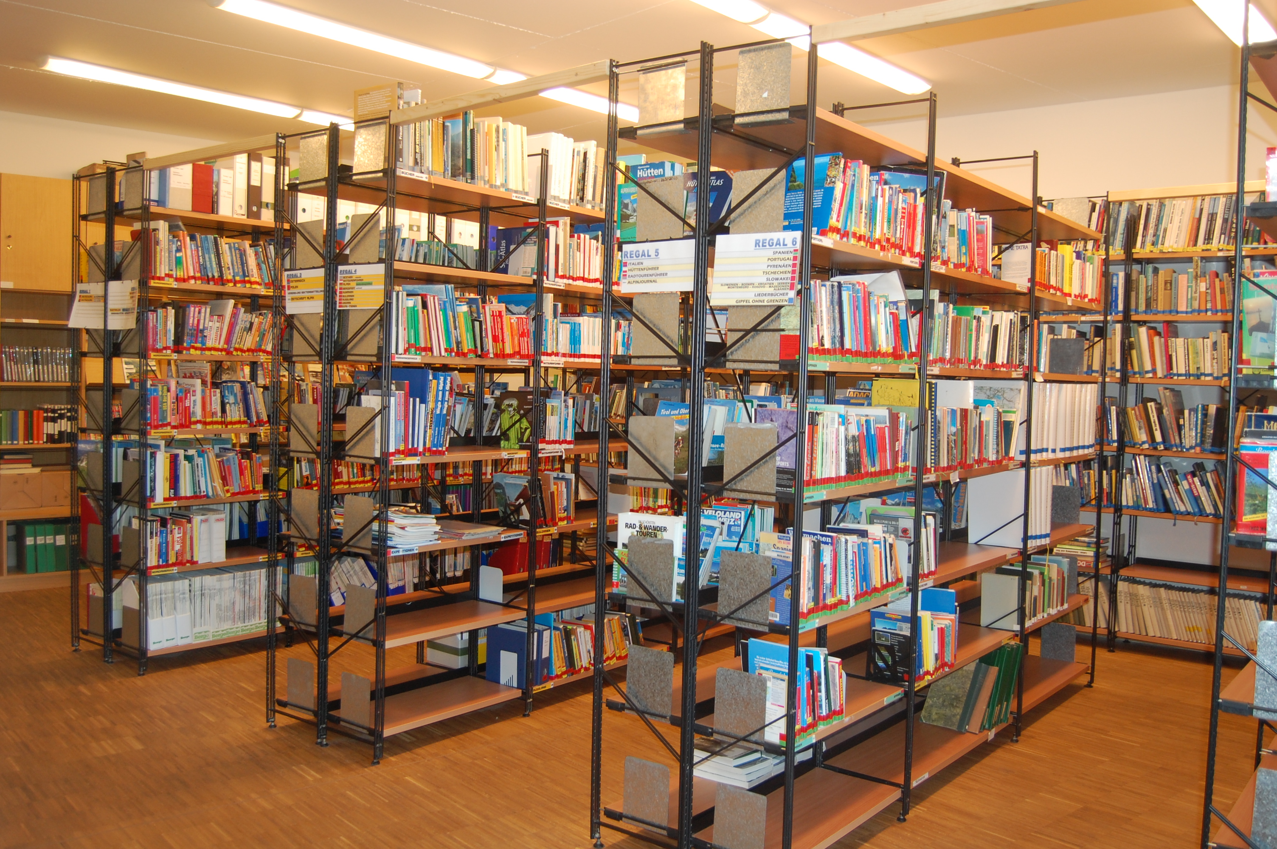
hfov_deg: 57.3
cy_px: 424
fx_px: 1170
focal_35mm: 33
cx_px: 638
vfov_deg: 39.9
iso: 400
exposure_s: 1/60
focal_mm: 22
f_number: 3.8
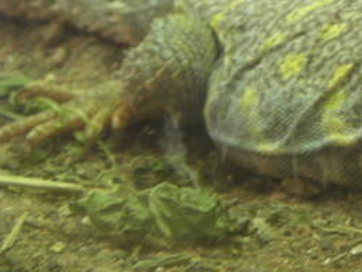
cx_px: 414
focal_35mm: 233
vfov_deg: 6.4
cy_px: 11
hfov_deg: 8.4
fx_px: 2438
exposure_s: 1/8
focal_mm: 16.41
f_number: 4.1
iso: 200
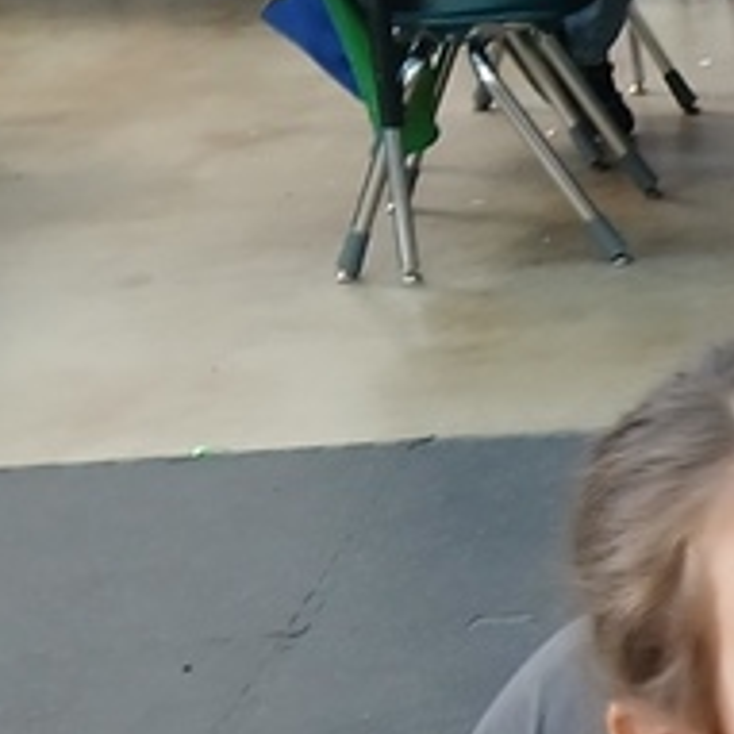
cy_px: 623
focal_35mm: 123
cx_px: 1872
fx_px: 2951
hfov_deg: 11.3
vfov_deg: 14.1
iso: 250
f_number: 1.8
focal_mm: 3.98
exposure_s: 1/30
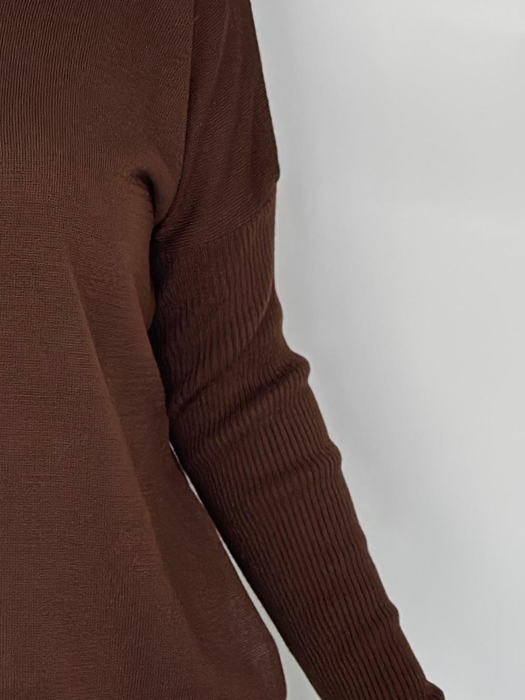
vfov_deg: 13.5
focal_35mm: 145
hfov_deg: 10.1
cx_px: -6
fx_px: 2933
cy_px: 101
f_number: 1.78
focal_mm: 6.86
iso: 100
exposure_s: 1/100
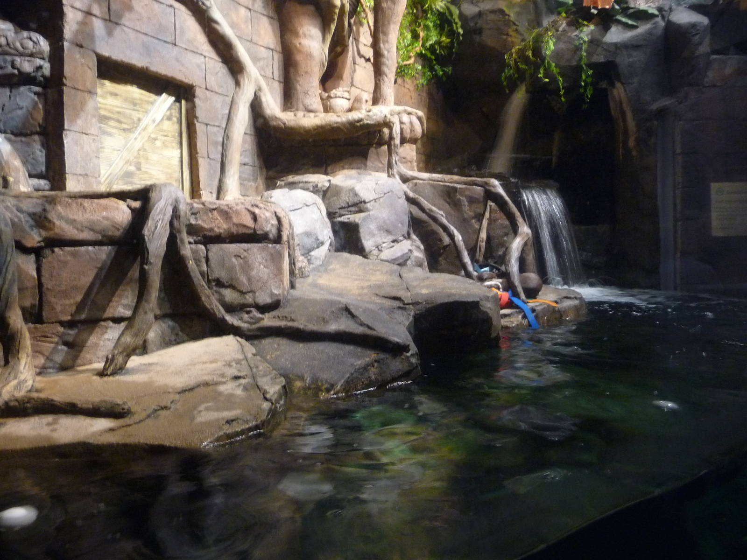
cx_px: 374
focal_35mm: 28
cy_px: 280
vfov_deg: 49.7
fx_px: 604
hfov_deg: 63.4
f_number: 3.3
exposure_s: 1/8
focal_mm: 4.7
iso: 400
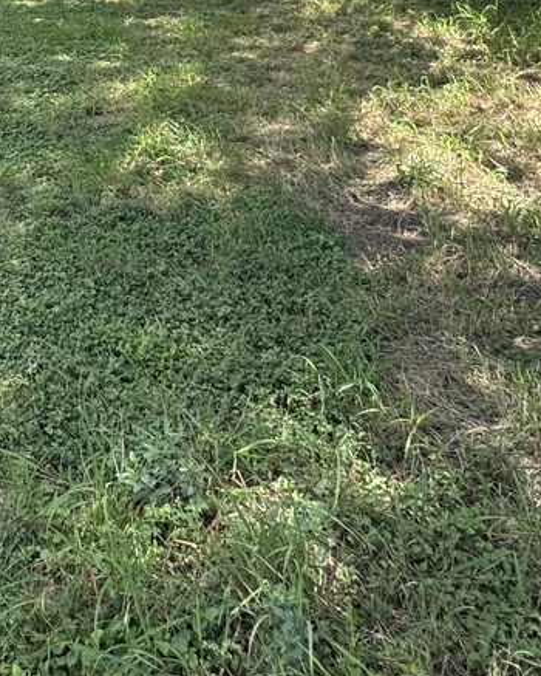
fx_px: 900
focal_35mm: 45
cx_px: -28
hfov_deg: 30.5
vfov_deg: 34.6
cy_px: -93
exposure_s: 1/582
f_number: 2.2
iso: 50
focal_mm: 2.22
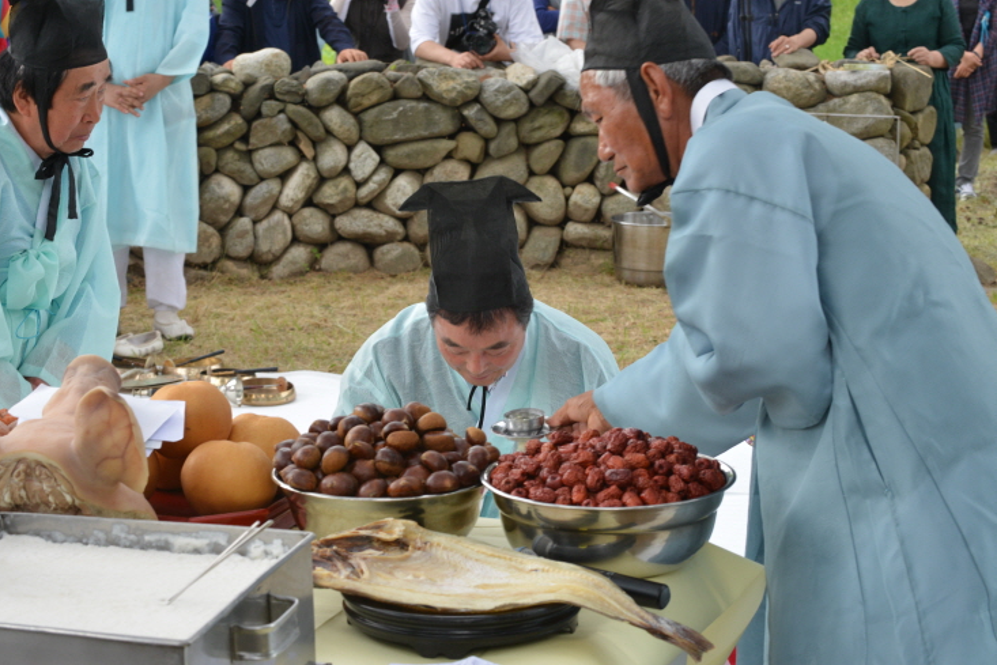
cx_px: 431
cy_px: 279
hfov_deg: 23.6
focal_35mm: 86
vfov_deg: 15.9
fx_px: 2382
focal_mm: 70
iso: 800
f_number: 8
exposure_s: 1/125
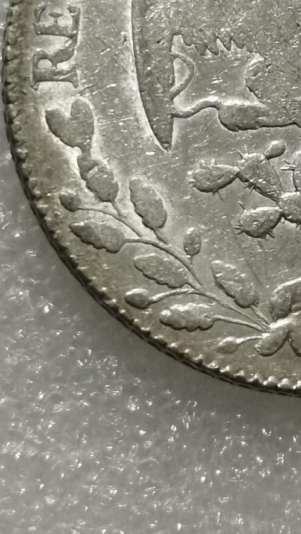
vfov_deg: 14.5
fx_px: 2070
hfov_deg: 8.3
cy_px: 10
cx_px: 307
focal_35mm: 146
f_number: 1.8
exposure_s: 1/100
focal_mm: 5.58
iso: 64
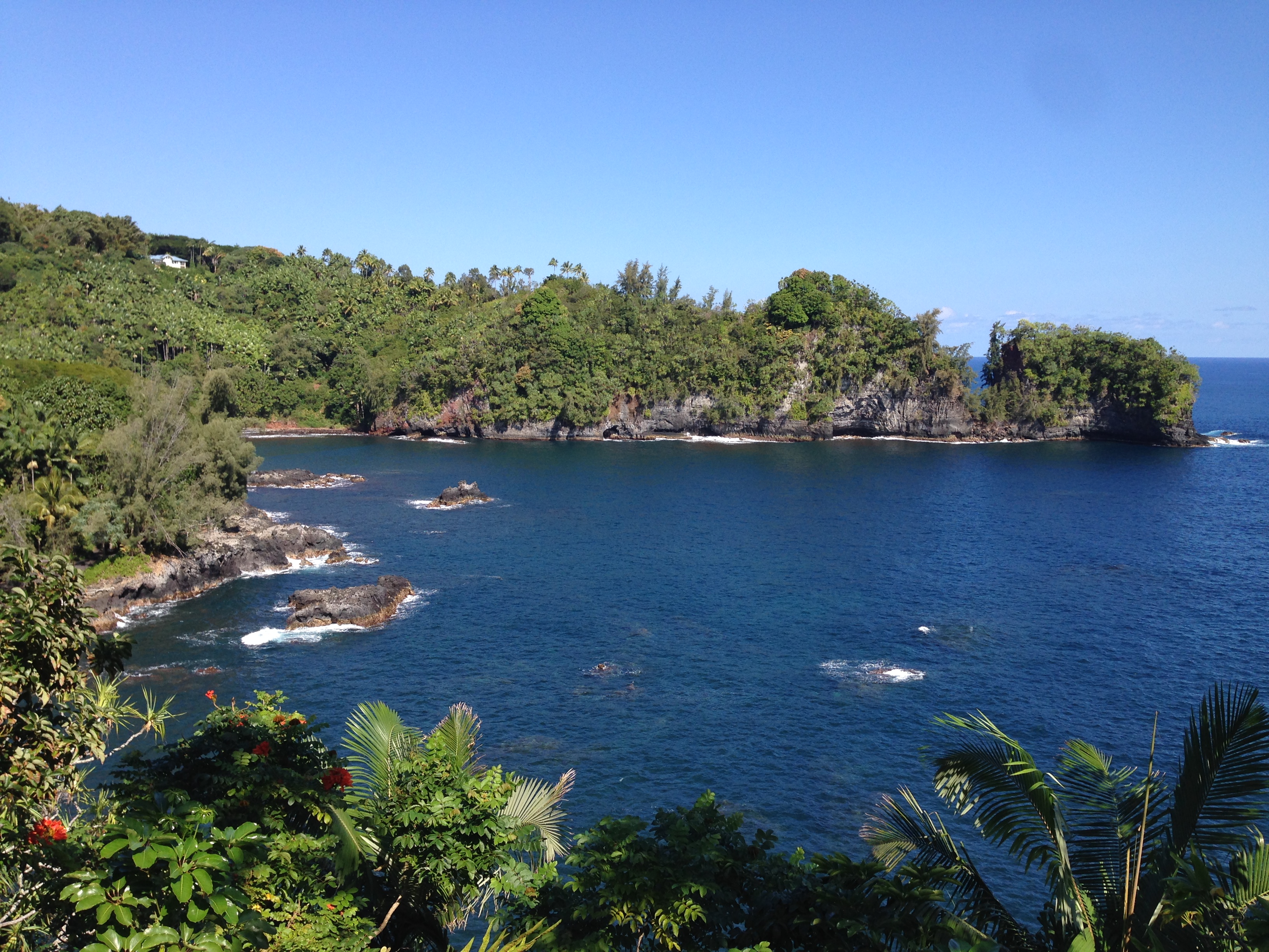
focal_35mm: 33
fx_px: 1210
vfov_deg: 42.9
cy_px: 476
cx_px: 634
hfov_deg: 55.4
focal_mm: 4.12
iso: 50
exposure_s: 1/1261
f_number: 2.4
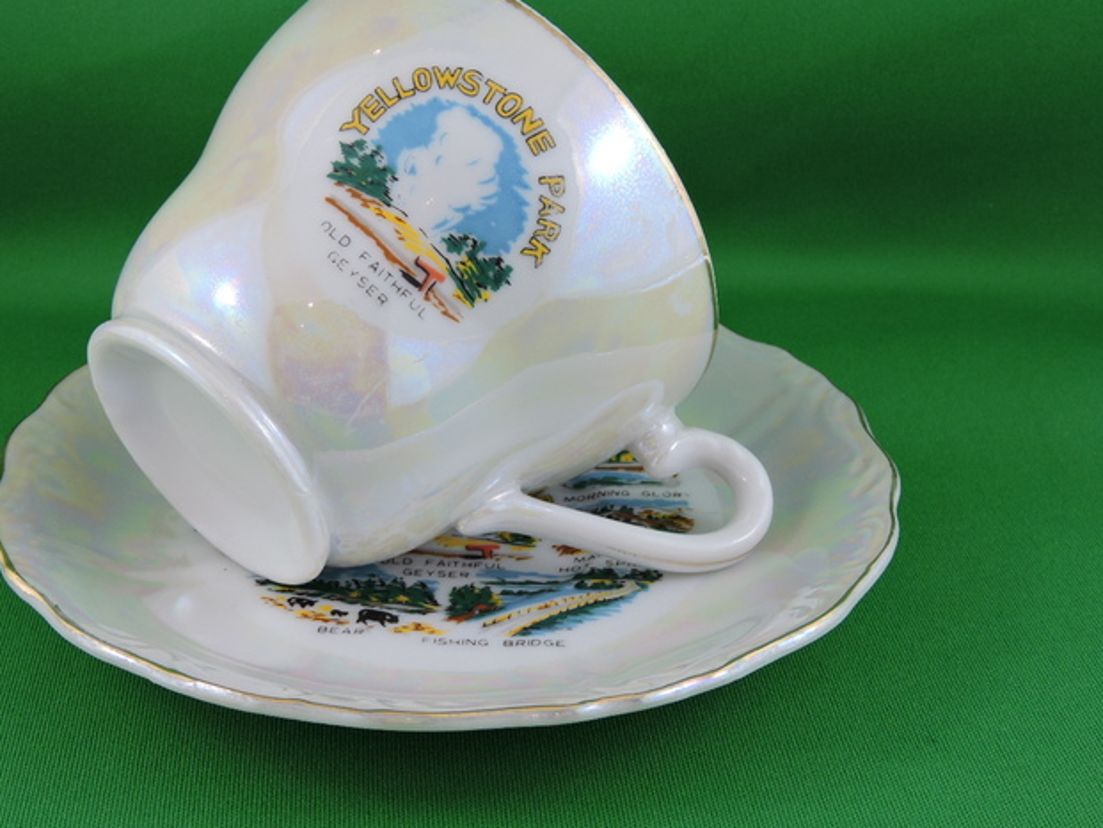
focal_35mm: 56
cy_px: 384
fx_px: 1785
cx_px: 473
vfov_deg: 26.1
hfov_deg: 34.3
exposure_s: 1/50
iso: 100
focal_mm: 8.1
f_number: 4
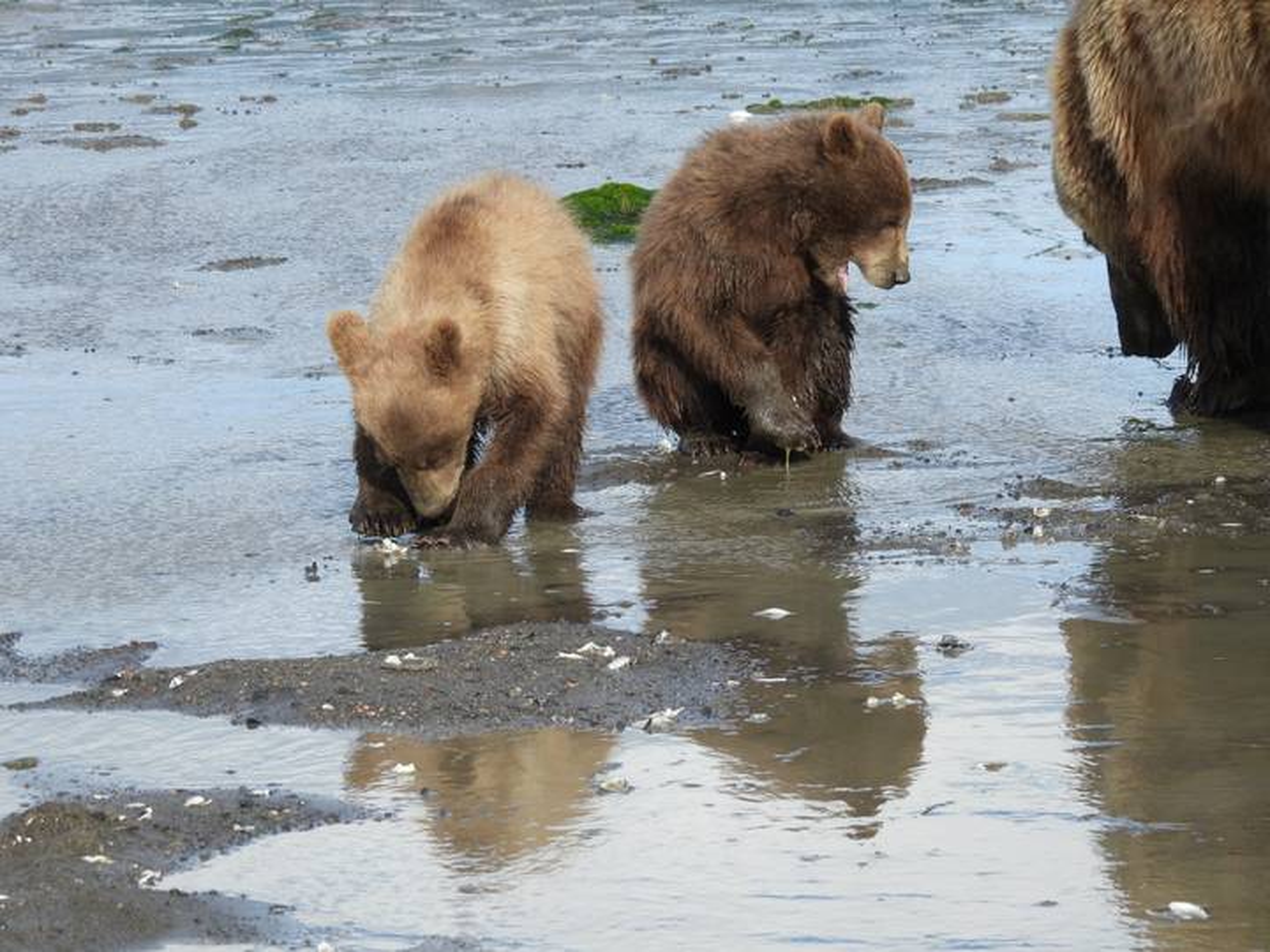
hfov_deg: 10.7
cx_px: 635
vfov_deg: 8.0
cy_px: 476
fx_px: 6787
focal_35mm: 185
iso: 100
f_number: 4.5
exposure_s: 1/500
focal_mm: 33
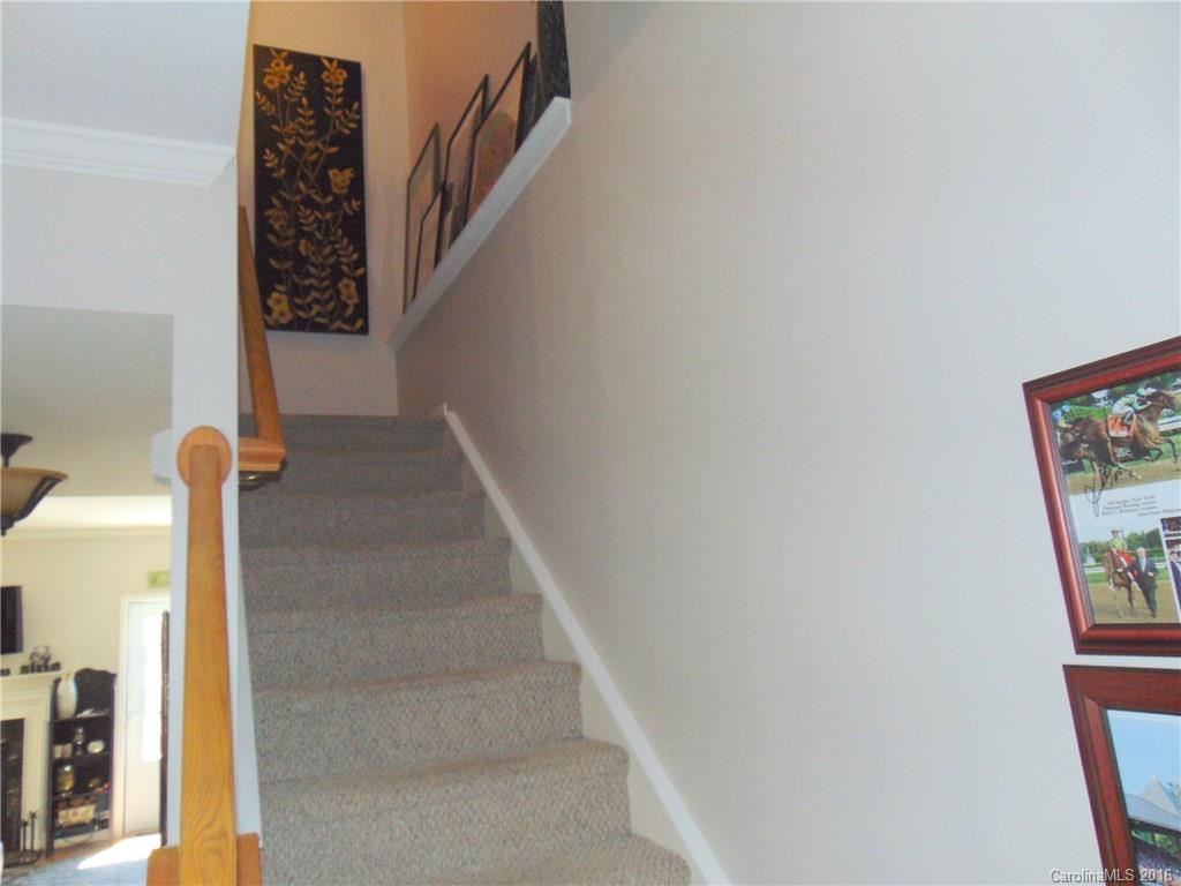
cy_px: 443
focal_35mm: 25
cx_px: 590
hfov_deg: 69.4
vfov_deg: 54.9
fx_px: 853
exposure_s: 1/30
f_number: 3
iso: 200
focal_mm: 4.5
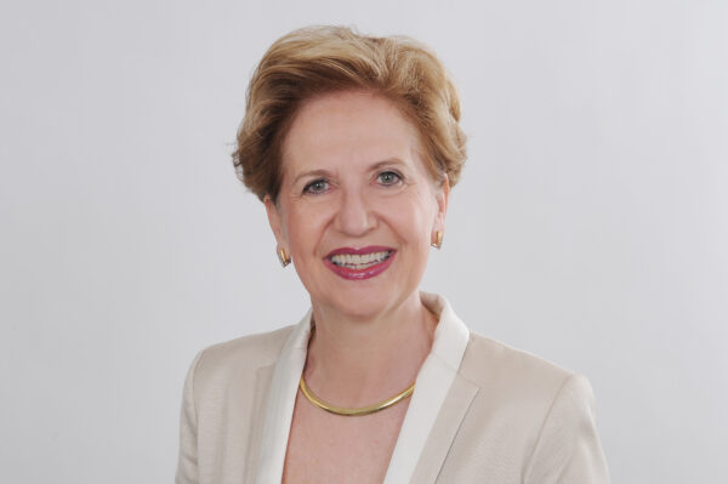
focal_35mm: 117
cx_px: 364
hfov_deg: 17.5
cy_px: 242
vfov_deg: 11.7
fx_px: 2364
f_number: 20
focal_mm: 78
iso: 200
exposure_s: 1/160
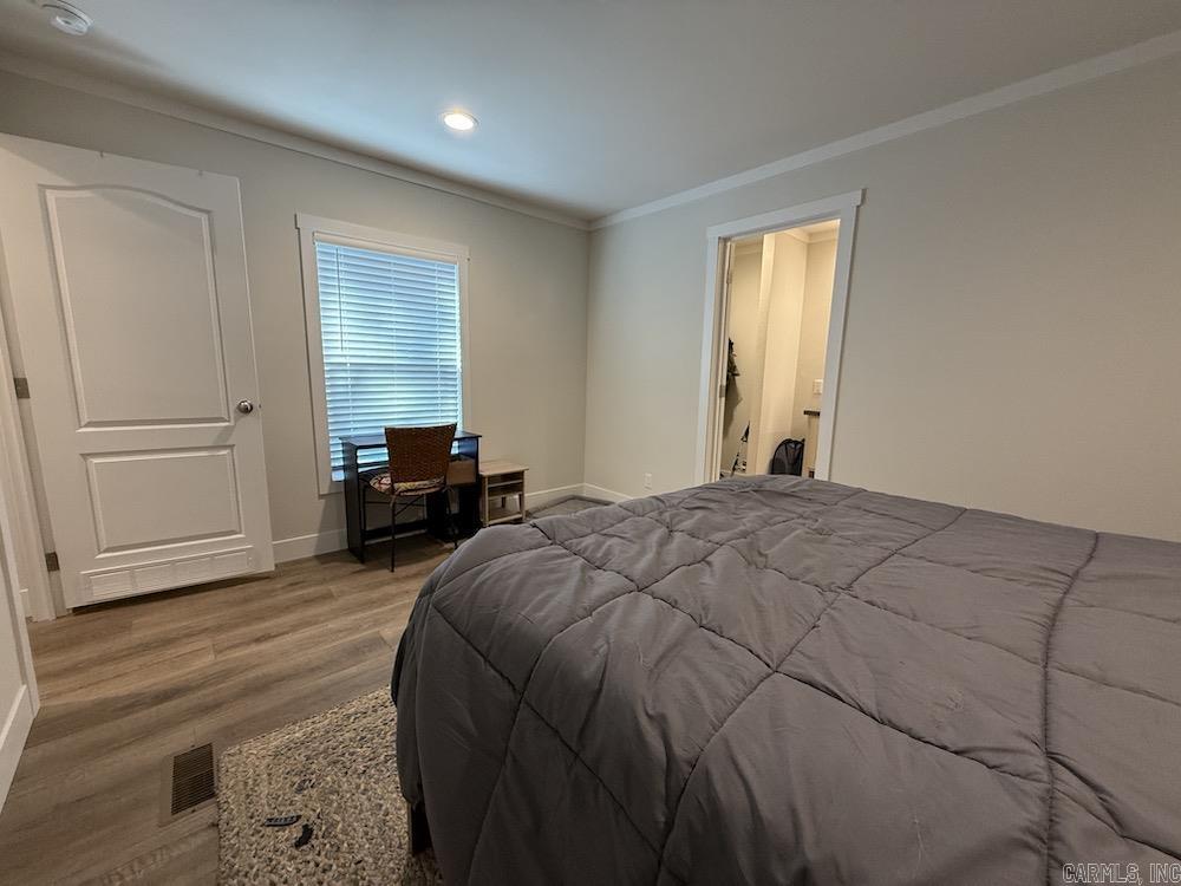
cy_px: 443
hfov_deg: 102.1
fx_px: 478
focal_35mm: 14
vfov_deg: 85.7
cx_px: 590
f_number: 2.2
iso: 320
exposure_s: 1/120
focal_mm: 2.22
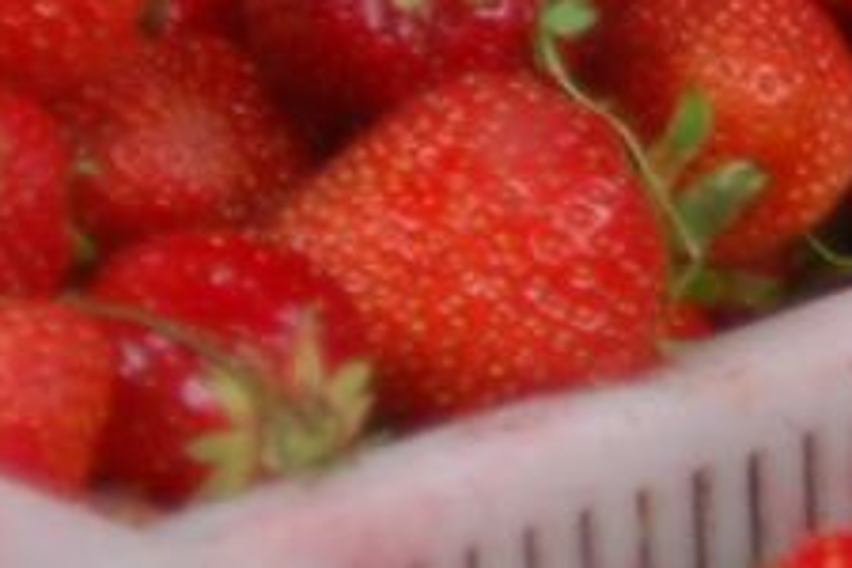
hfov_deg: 3.4
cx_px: 837
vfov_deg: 2.2
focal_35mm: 614
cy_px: -657
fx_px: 14530
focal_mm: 90
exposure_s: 1/125
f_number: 5.6
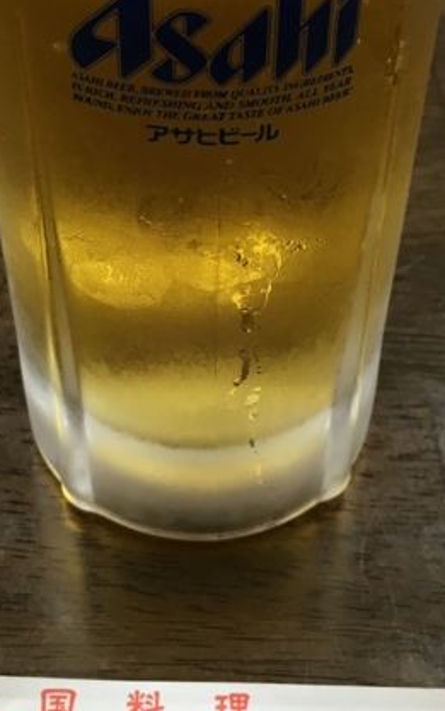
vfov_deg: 34.2
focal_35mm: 59
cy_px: 239
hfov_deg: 22.0
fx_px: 1144
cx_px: 159
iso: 80
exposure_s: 1/33
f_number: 2.2
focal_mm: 4.15
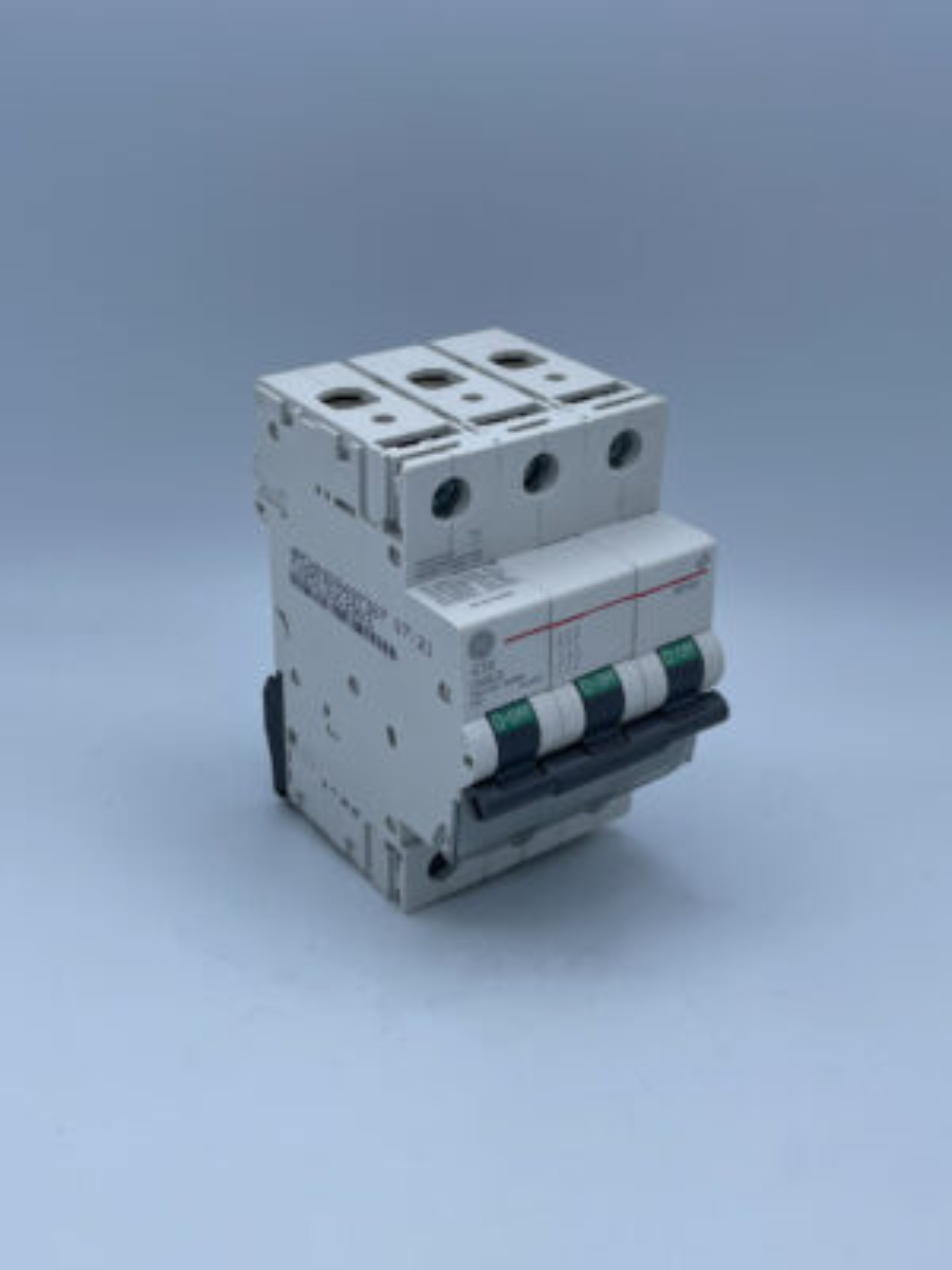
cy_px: 635
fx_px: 953
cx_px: 476
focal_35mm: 26
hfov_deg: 53.1
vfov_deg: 67.3
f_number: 1.6
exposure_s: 1/2564
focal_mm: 4.2
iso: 50
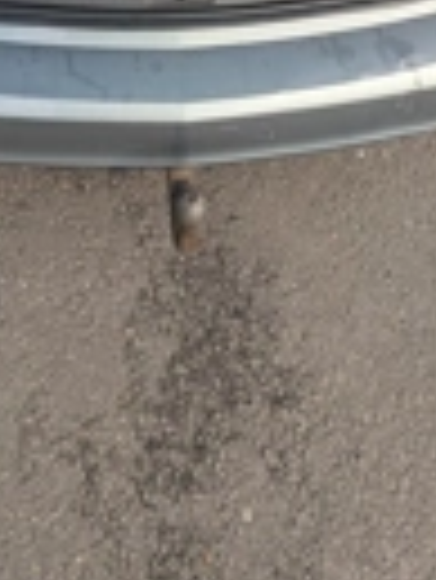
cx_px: 175
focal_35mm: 37
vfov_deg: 31.8
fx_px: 620
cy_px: -238
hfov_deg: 38.6
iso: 52
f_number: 1.7
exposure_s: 1/1105
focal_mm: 2.02
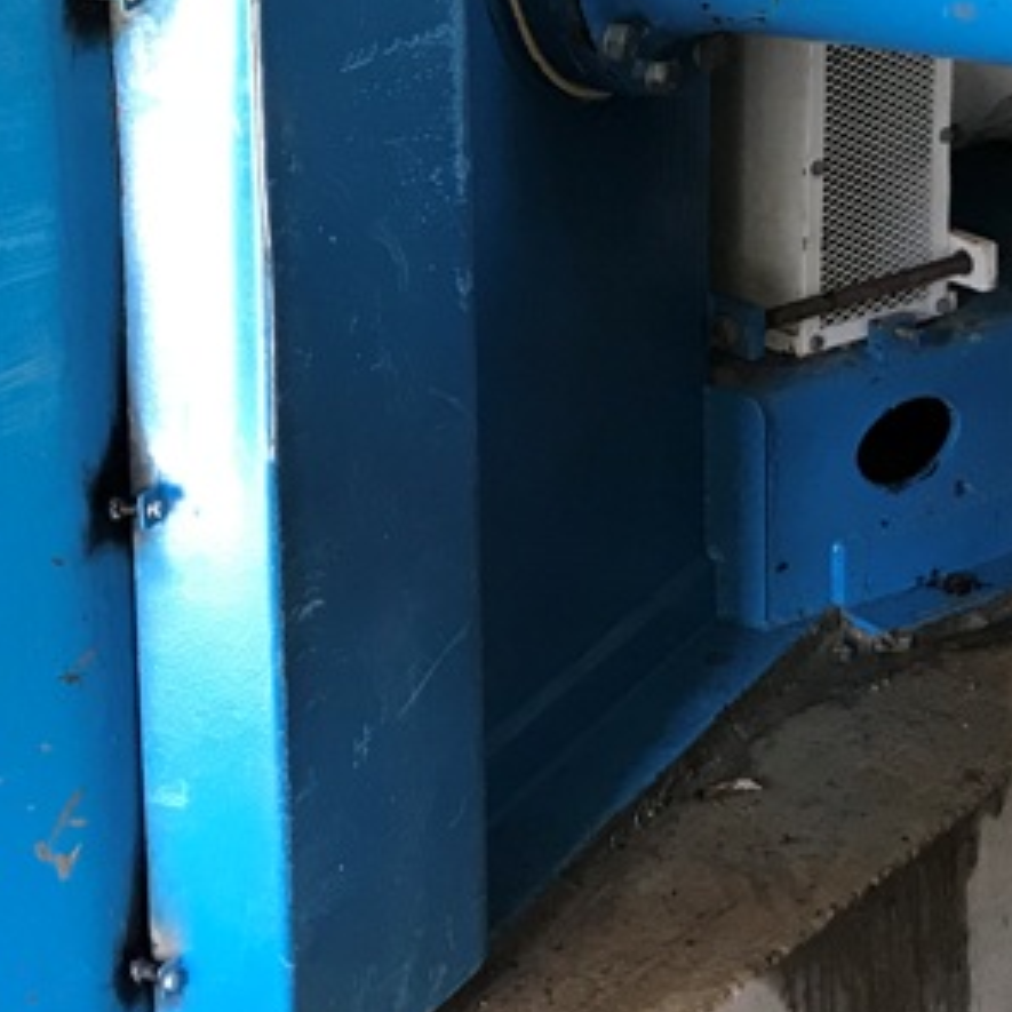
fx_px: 2845
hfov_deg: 20.2
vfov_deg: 19.8
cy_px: 127
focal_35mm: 86
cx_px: 545
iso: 40
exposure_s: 1/24
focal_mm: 3.99
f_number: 1.8
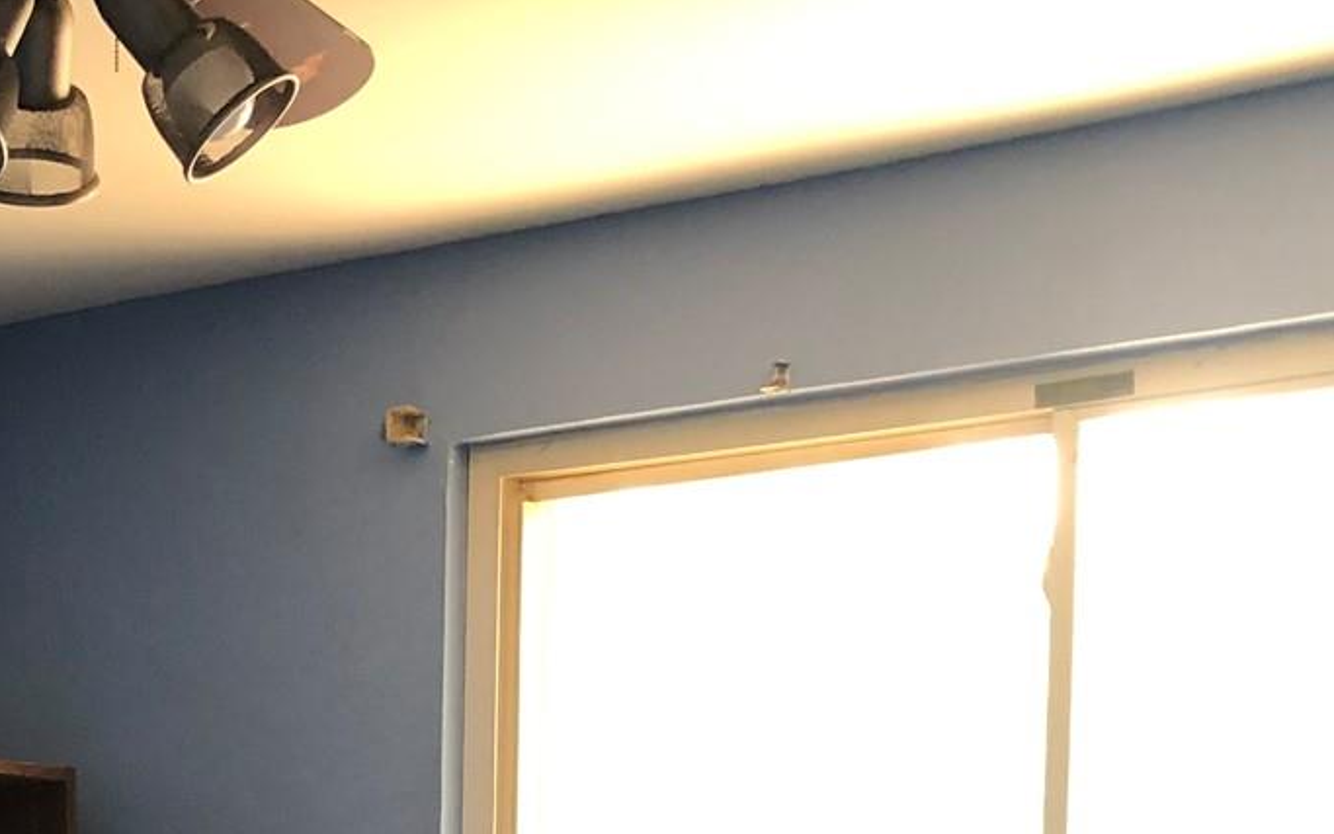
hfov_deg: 23.0
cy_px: 1463
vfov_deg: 13.3
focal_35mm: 89
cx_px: 275
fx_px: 3236
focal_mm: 3.99
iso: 40
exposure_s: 1/24
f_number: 1.8
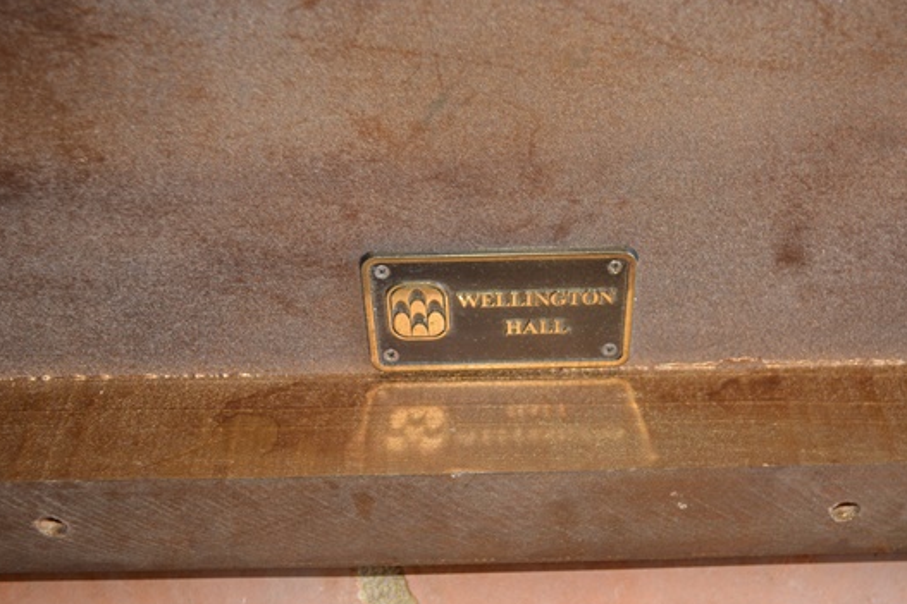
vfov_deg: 27.2
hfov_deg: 39.9
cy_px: 310
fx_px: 1248
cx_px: 508
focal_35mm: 50
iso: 720
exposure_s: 1/60
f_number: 4.5
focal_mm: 29
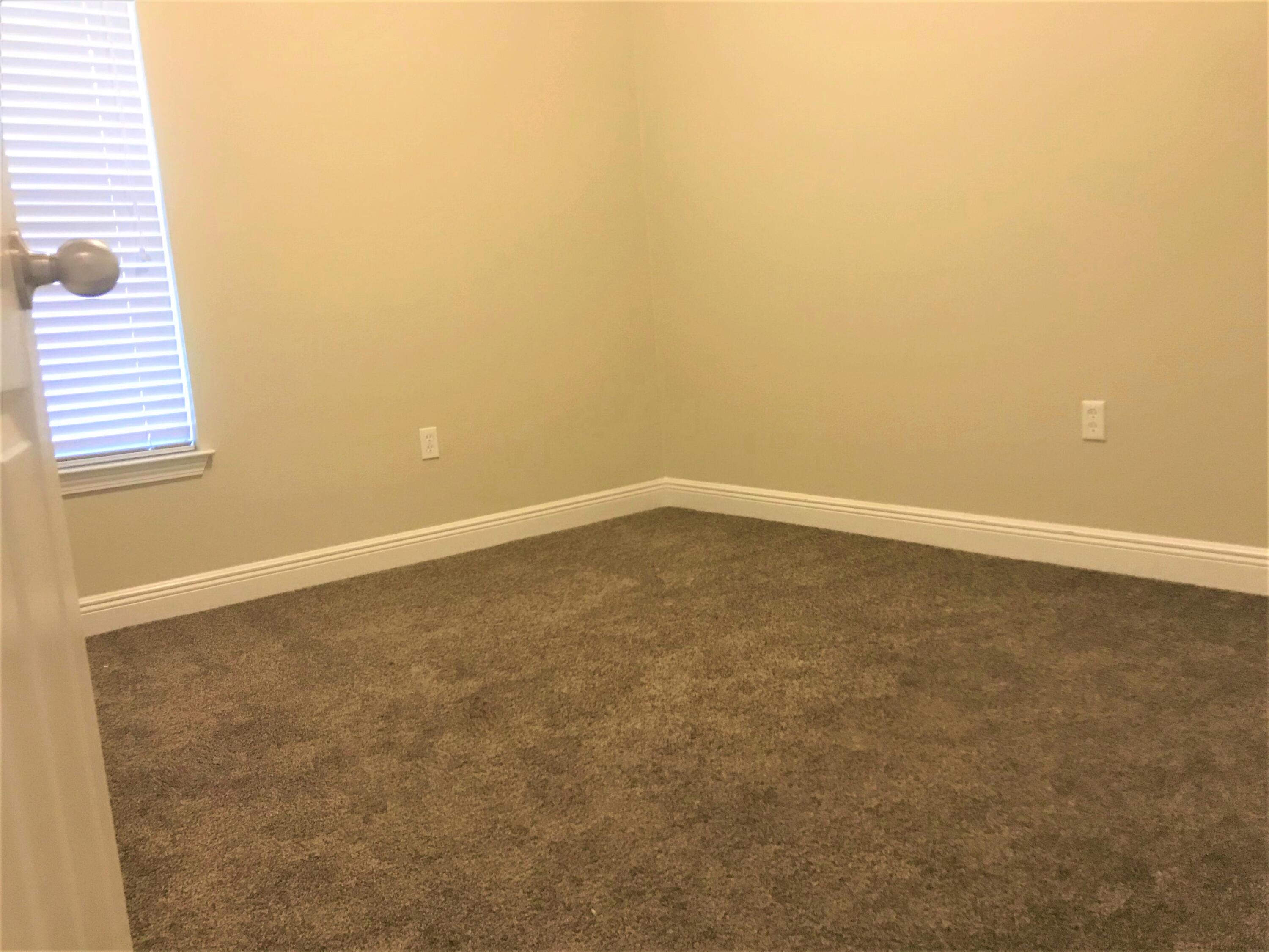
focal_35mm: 28
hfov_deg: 63.4
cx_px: 634
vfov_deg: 49.7
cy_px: 476
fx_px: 1026
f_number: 1.8
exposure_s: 1/15
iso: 50
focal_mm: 3.99
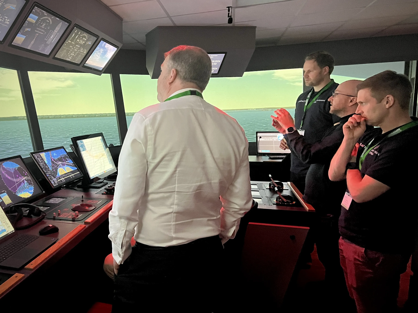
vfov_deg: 53.1
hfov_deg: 67.3
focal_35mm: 26
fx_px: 314
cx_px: 209
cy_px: 156
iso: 640
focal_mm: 5.7
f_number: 1.5
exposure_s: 1/38
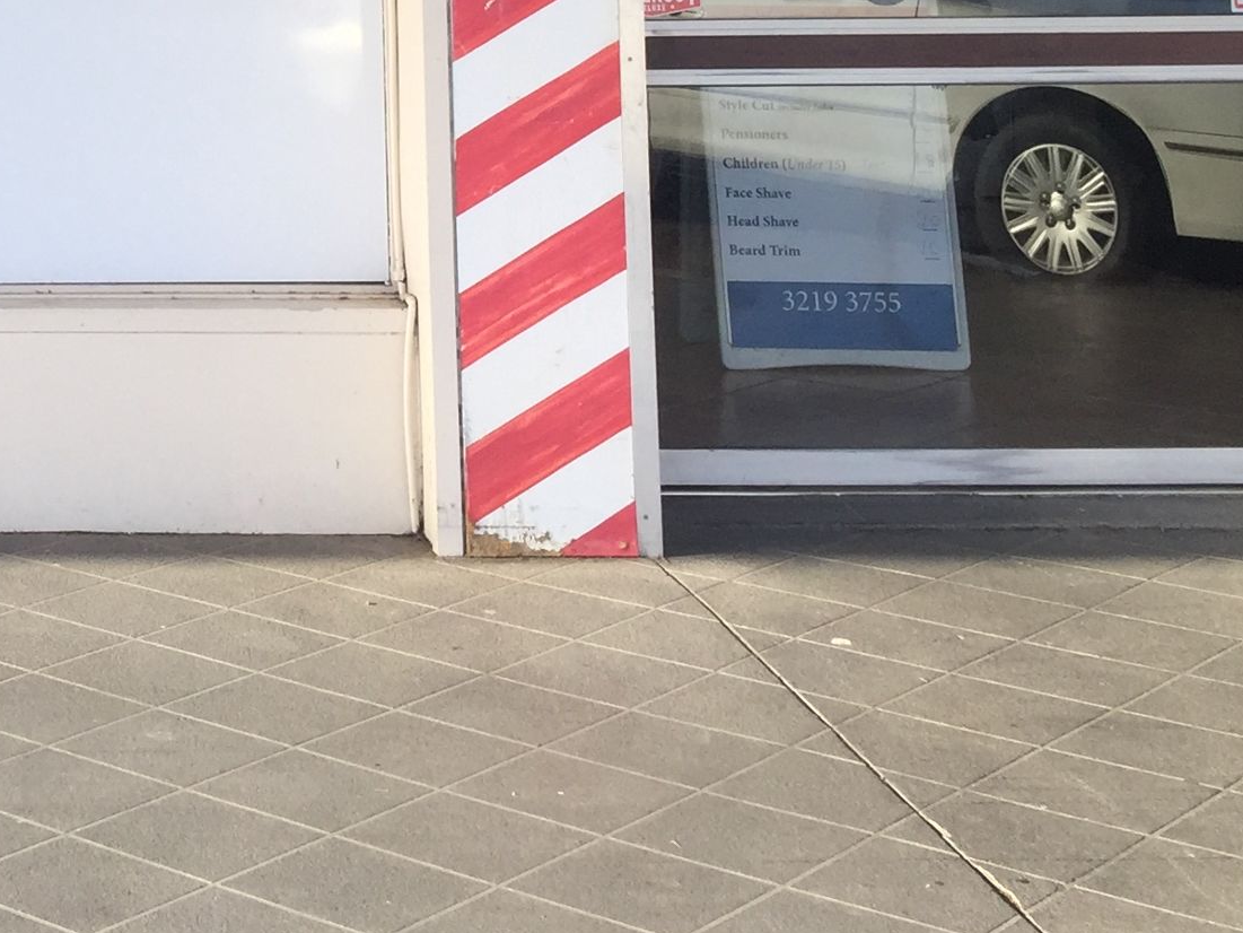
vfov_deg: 17.5
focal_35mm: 79
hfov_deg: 22.8
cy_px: -285
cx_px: -235
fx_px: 2837
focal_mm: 4.15
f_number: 2.2
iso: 32
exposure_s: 1/520
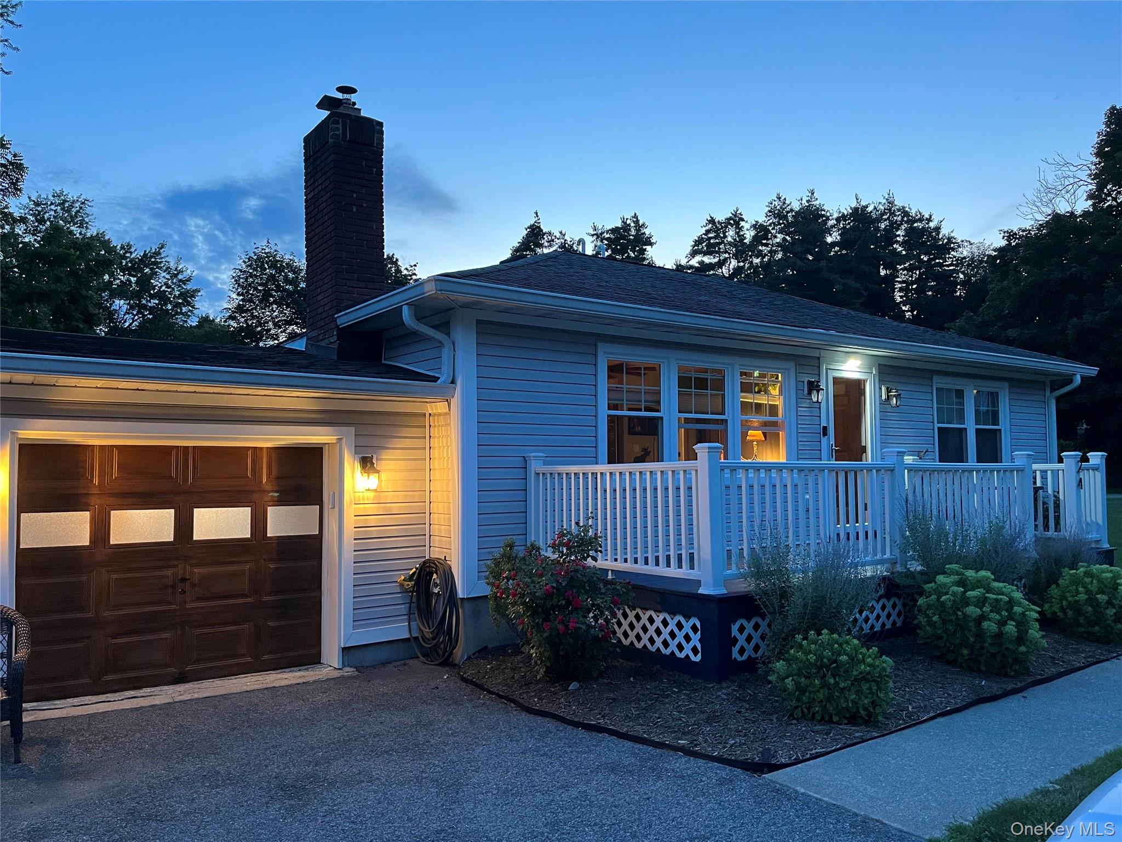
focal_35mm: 26
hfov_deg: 67.3
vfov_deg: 53.1
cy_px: 421
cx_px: 561
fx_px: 843
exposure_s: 1/60
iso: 320
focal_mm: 5.1
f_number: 1.6
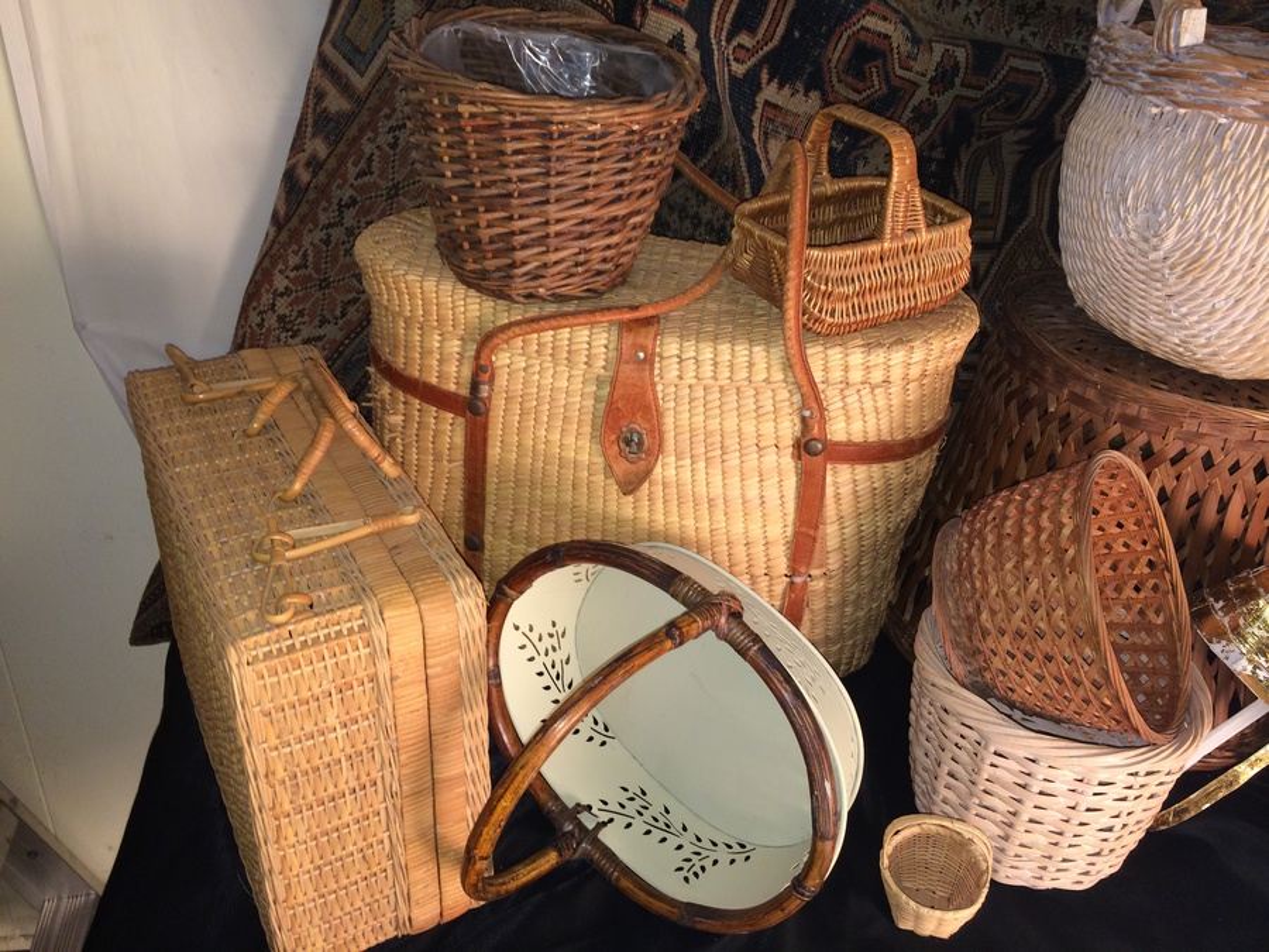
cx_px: 634
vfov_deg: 46.8
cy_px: 476
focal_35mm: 30
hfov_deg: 60.0
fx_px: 1100
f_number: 2.2
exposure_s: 1/30
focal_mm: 4.12
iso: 80
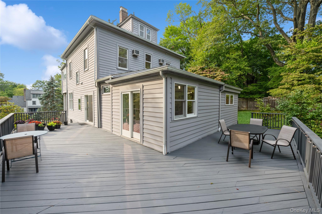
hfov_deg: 104.3
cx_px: 161
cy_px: 107
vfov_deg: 81.1
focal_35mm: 14
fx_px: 125
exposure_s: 1/50
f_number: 11
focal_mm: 14
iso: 200
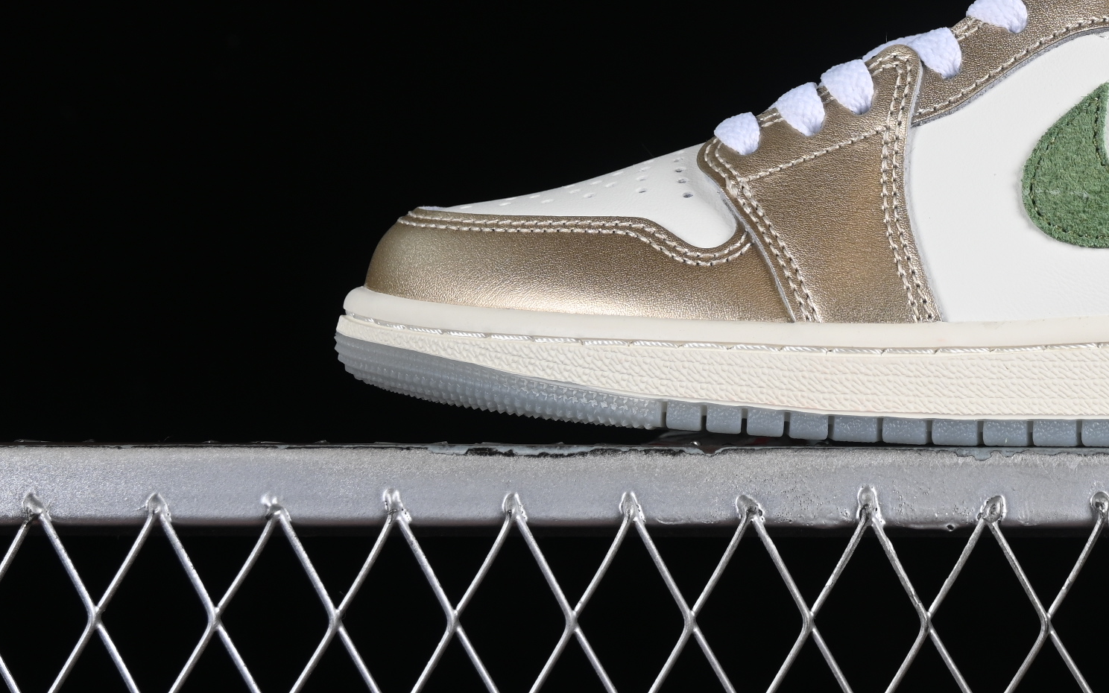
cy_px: 24
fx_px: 4322
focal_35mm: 143
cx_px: 1031
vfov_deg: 9.1
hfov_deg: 14.5
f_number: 8
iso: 160
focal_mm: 50
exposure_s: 1/80
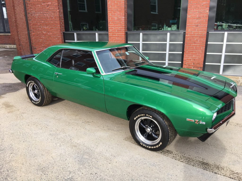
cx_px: 121
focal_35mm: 29
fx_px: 203
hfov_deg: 61.7
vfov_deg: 48.2
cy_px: 90
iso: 25
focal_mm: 4.15
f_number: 2.2
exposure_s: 1/409
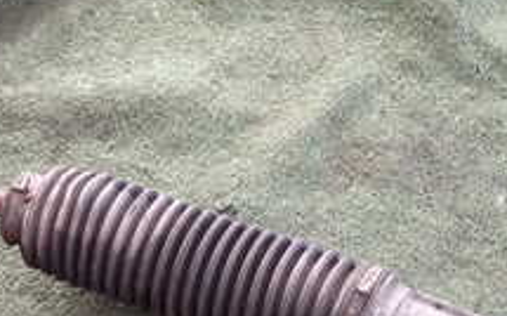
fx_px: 1022
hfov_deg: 27.7
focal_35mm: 74
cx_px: 332
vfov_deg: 17.3
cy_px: 290
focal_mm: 4.5
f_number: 2
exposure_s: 1/60
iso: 200
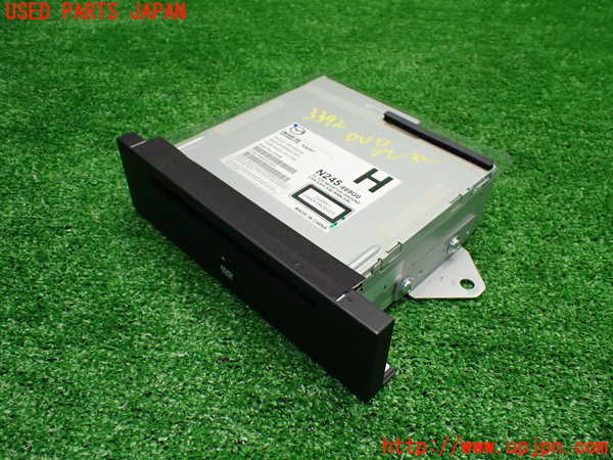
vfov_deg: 46.8
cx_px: 306
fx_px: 531
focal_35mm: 30
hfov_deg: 60.0
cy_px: 230
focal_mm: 5.4
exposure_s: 1/125
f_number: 2.3
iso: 400
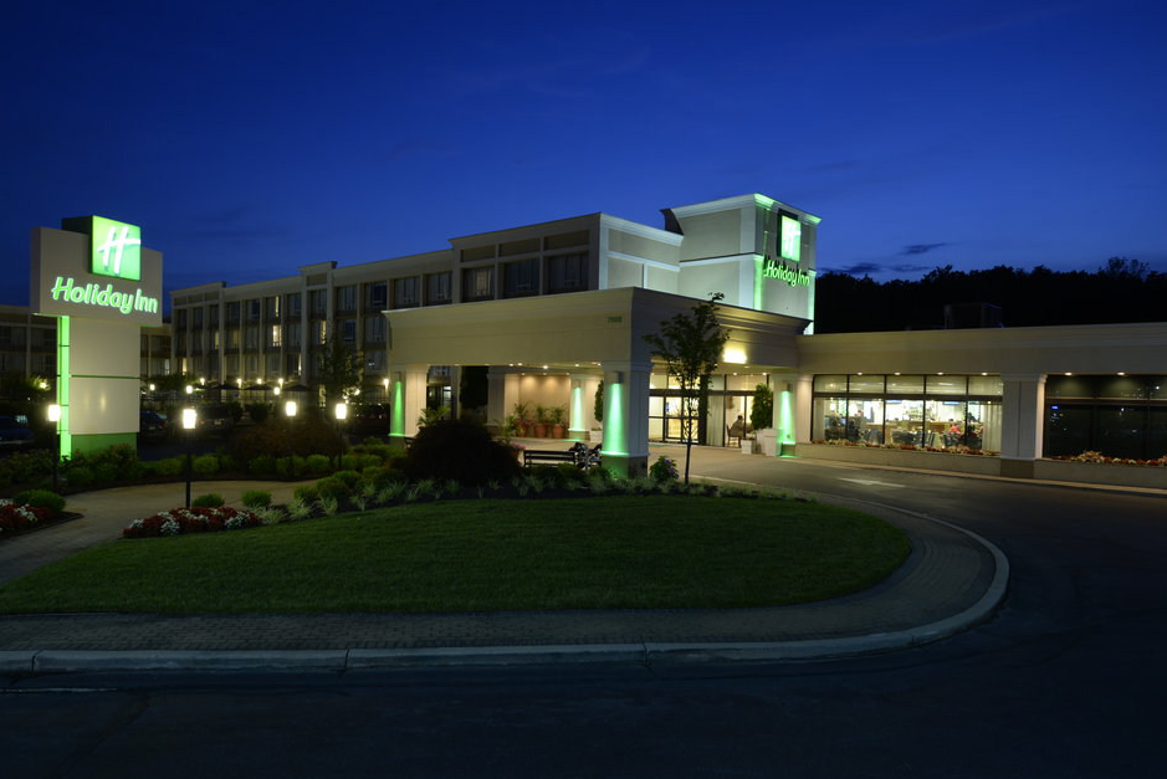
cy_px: 416
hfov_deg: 73.6
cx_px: 544
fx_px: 778
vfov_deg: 53.1
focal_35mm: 24
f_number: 6.3
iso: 320
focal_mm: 22
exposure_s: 1/1.3
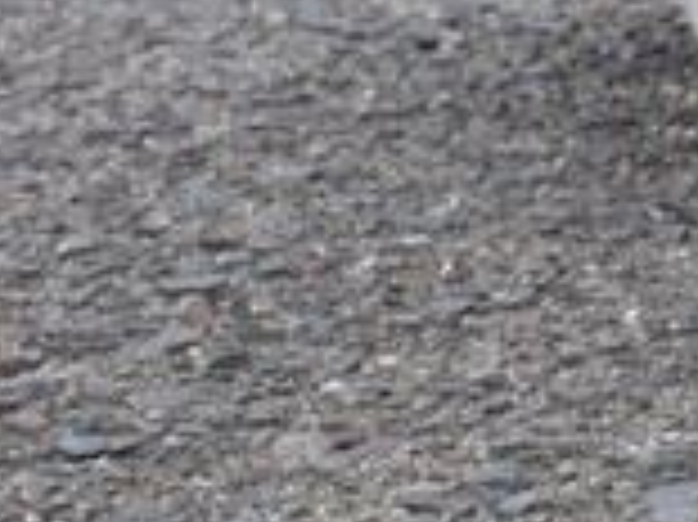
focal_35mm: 265
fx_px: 5339
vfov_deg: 5.5
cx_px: 1333
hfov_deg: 7.2
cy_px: -270
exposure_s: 1/160
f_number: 5.6
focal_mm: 32
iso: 200
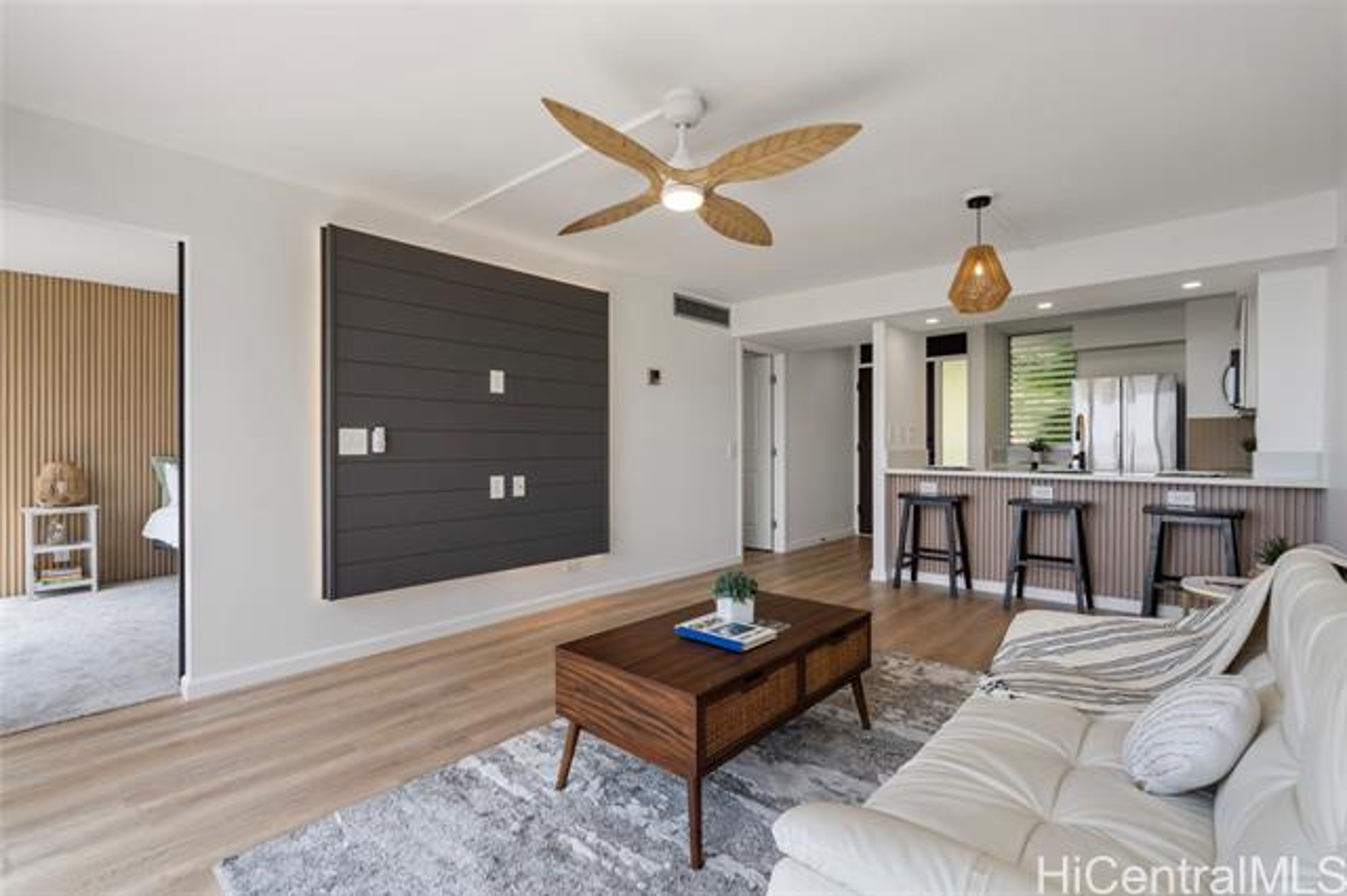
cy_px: 448
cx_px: 674
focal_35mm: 16
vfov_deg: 73.7
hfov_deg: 96.8
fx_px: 598
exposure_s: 1/125
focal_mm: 16
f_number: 8
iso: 200
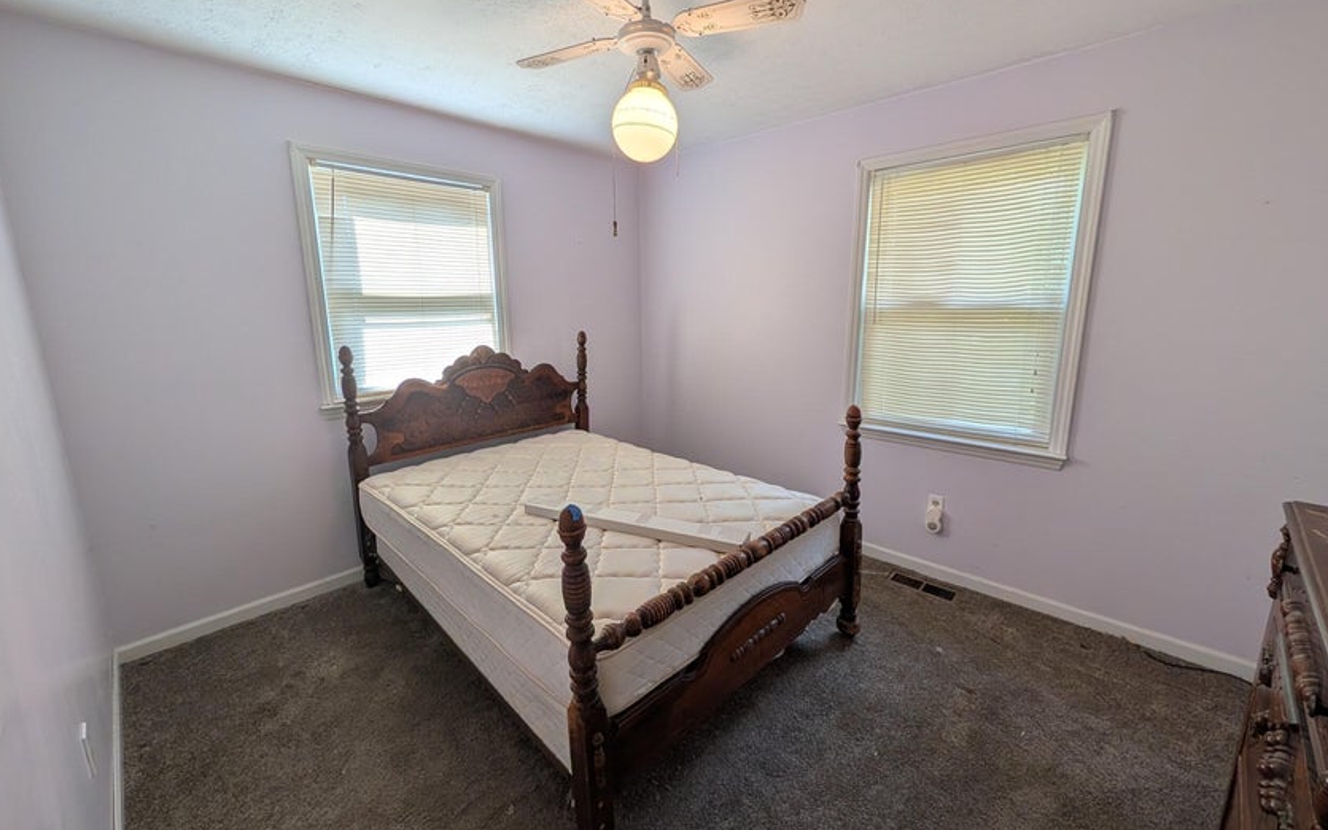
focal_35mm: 13
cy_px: 399
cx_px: 662
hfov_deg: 109.4
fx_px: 471
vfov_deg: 82.8
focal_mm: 2.02
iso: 65
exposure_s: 1/325
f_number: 1.7
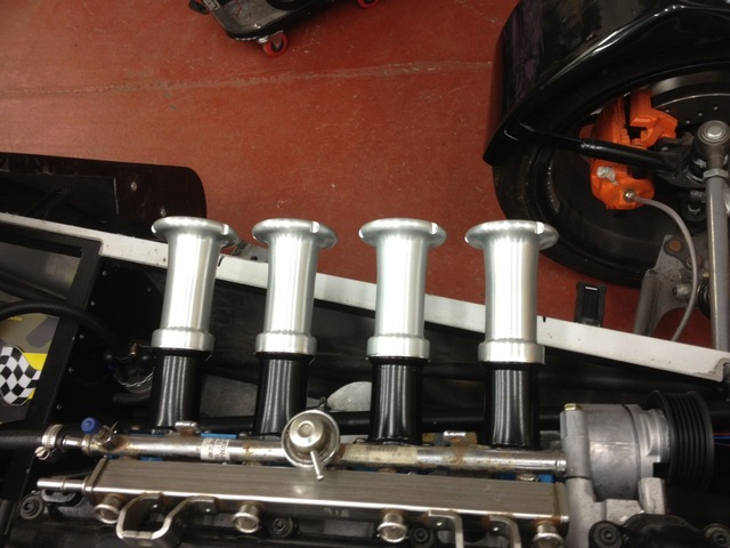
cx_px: 365
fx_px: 738
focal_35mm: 35
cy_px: 274
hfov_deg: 52.6
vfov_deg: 40.7
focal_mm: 4.28
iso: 64
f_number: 2.4
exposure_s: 1/20
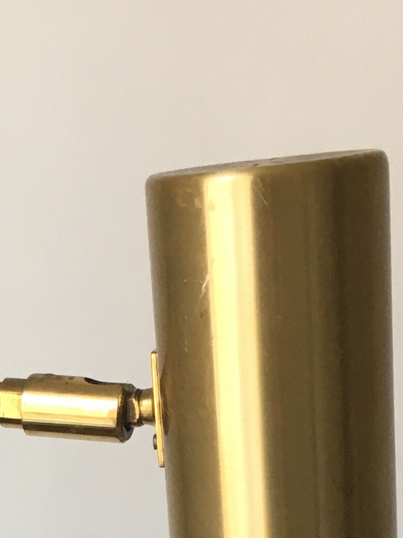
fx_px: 1739
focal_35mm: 112
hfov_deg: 13.1
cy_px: 849
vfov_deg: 15.9
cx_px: 10
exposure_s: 1/33
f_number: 2.2
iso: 25
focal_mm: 4.15
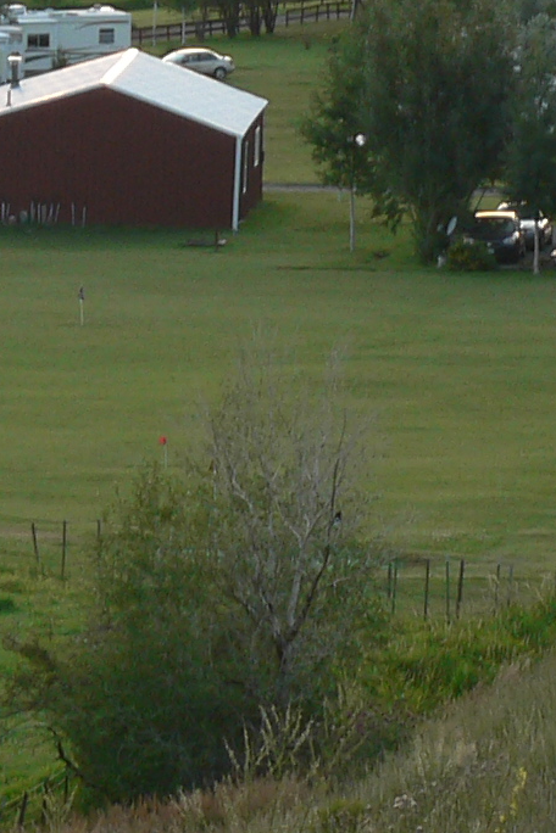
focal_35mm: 463
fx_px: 10725
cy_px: -326
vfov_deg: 4.4
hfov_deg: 3.0
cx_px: 16
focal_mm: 19.9
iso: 80
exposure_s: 1/50
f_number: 3.2
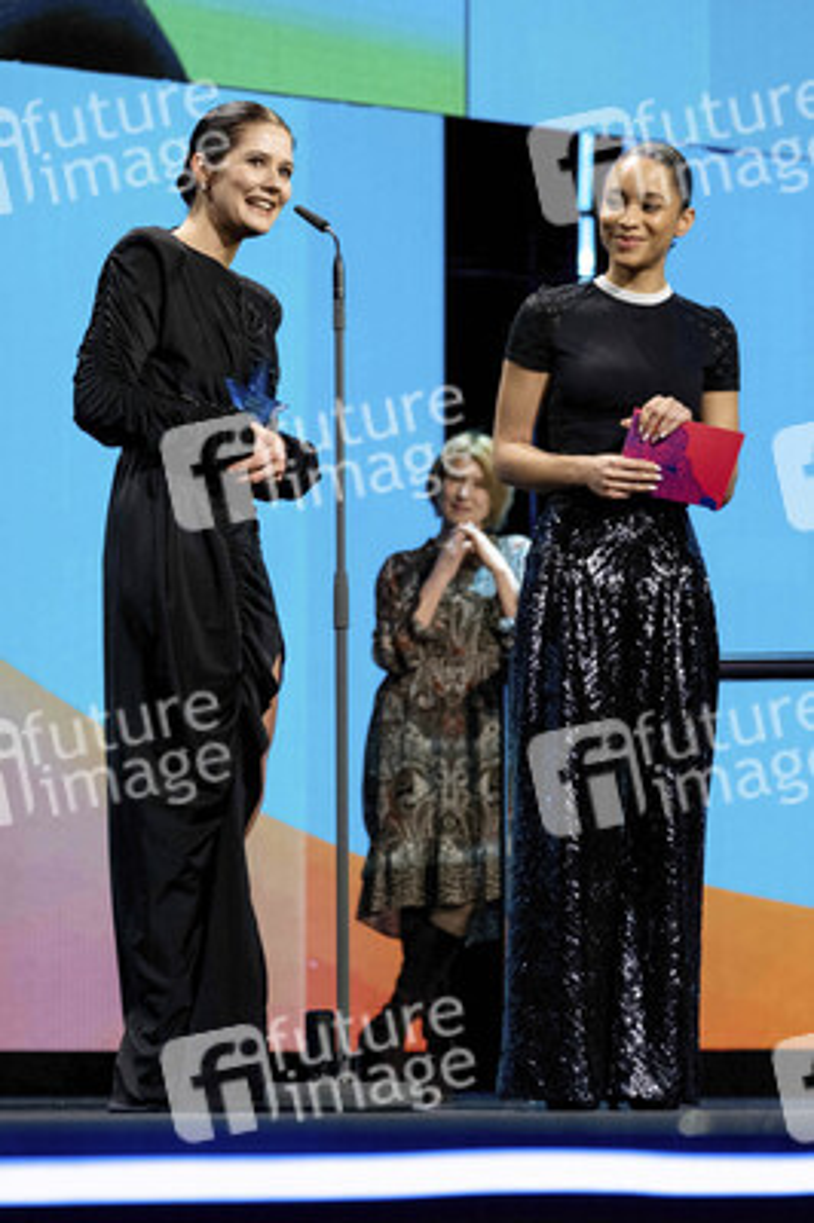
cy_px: 612
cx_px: 407
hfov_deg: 10.5
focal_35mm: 131
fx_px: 4450
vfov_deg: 15.7
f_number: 2.8
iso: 2500
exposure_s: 1/280
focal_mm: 87.1
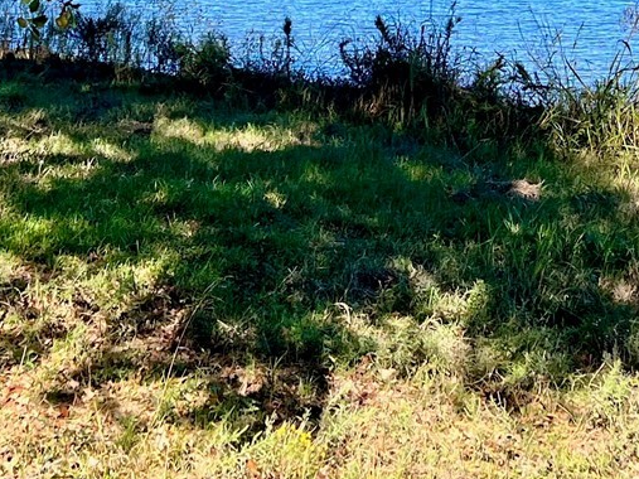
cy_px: -275
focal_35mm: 105
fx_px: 1938
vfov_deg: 13.2
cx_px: 331
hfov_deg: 18.7
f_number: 1.5
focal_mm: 5.7
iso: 50
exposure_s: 1/3968
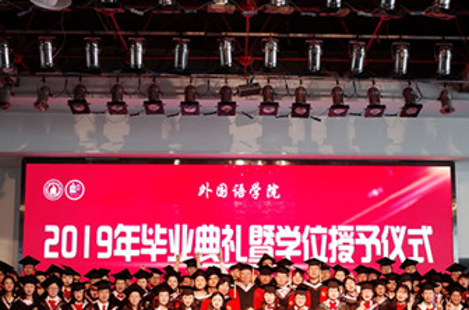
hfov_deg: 39.7
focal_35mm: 50
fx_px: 650
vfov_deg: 26.6
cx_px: 257
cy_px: 222
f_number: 2.8
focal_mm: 18.3
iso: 140
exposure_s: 1/40
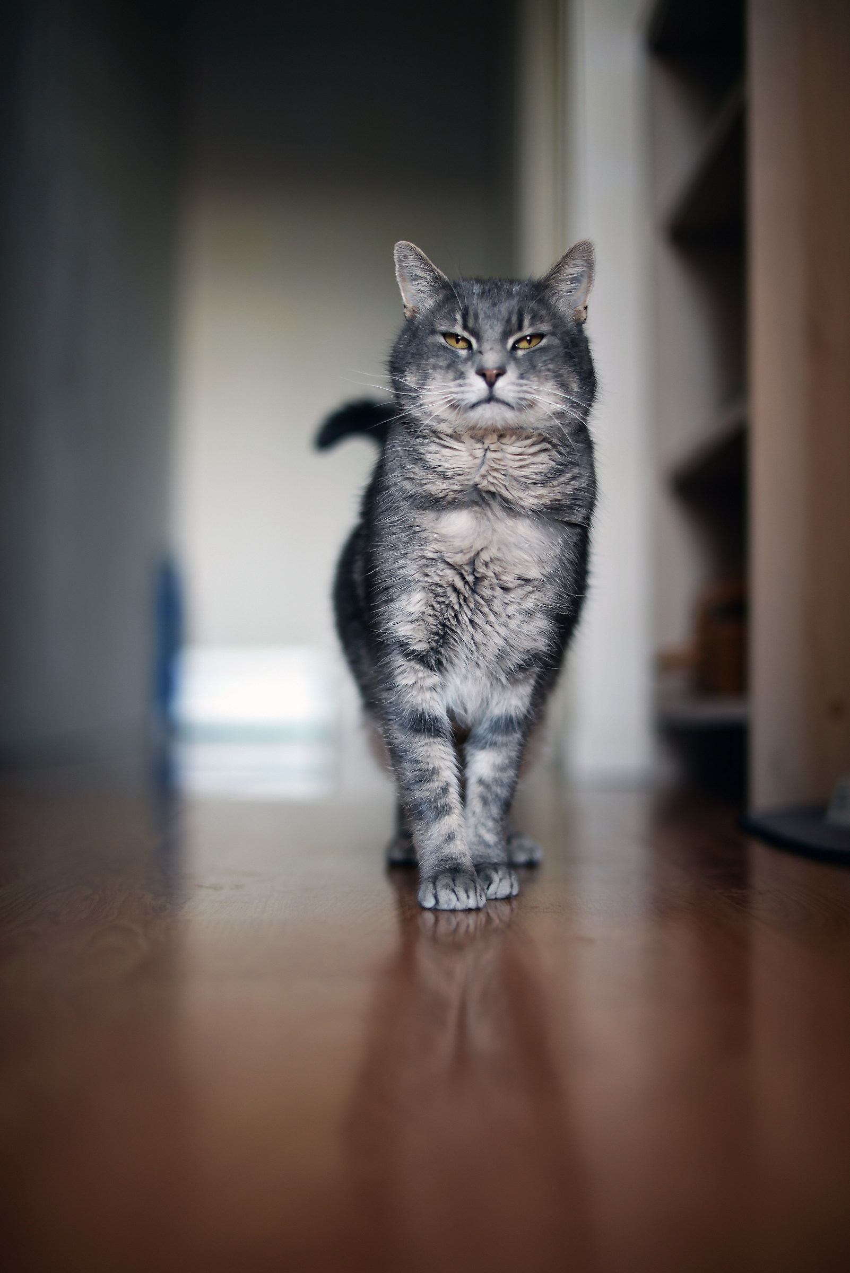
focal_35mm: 50
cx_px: 425
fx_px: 1769
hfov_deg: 27.0
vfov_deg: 39.6
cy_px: 636
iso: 100
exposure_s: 1/40
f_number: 1.4
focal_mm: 50
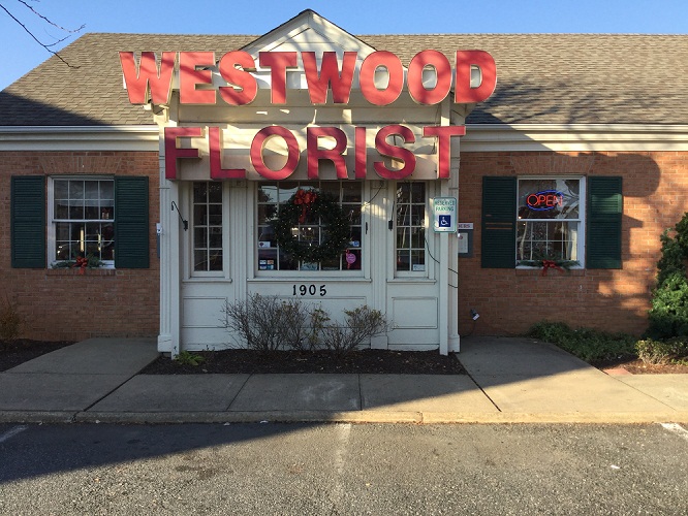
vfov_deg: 45.5
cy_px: 258
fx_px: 616
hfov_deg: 58.3
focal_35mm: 31
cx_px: 344
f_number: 2.4
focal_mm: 3.3
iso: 25
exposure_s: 1/422
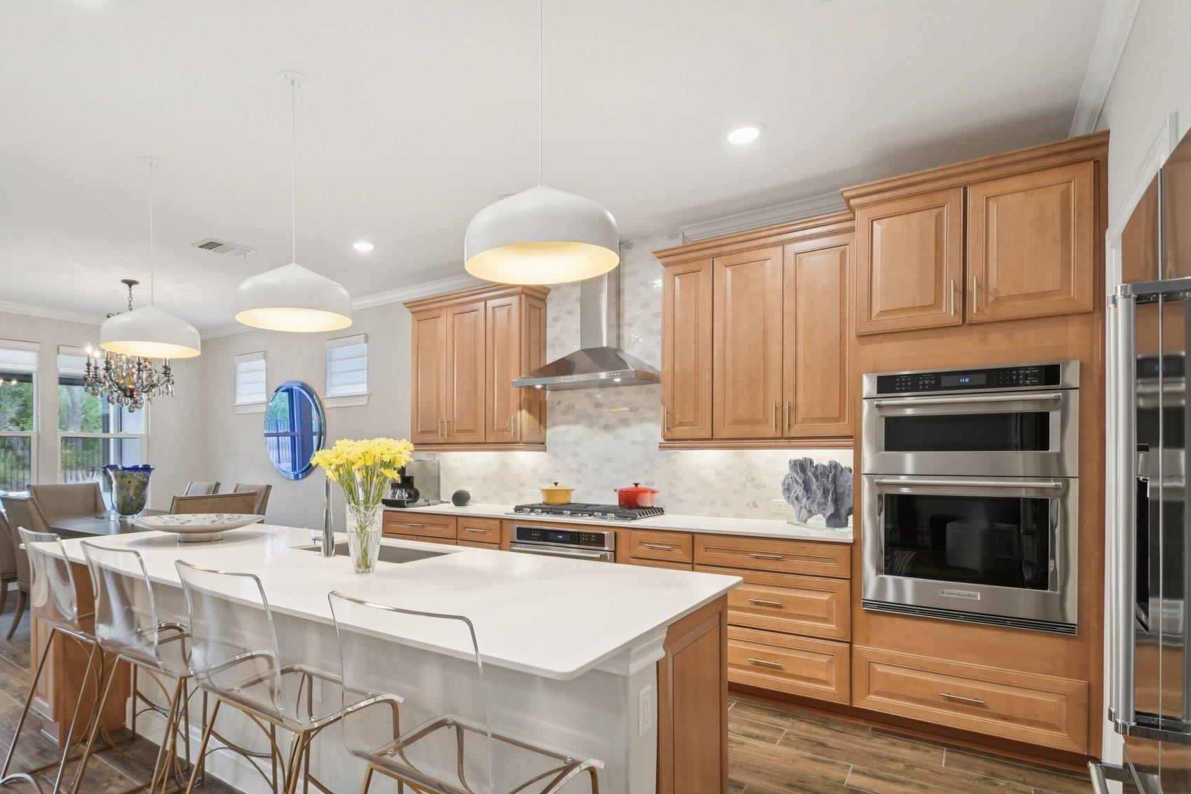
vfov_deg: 67.3
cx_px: 509
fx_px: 595
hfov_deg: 89.4
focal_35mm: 18
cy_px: 431
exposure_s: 1/10
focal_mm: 10
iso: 400
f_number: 8
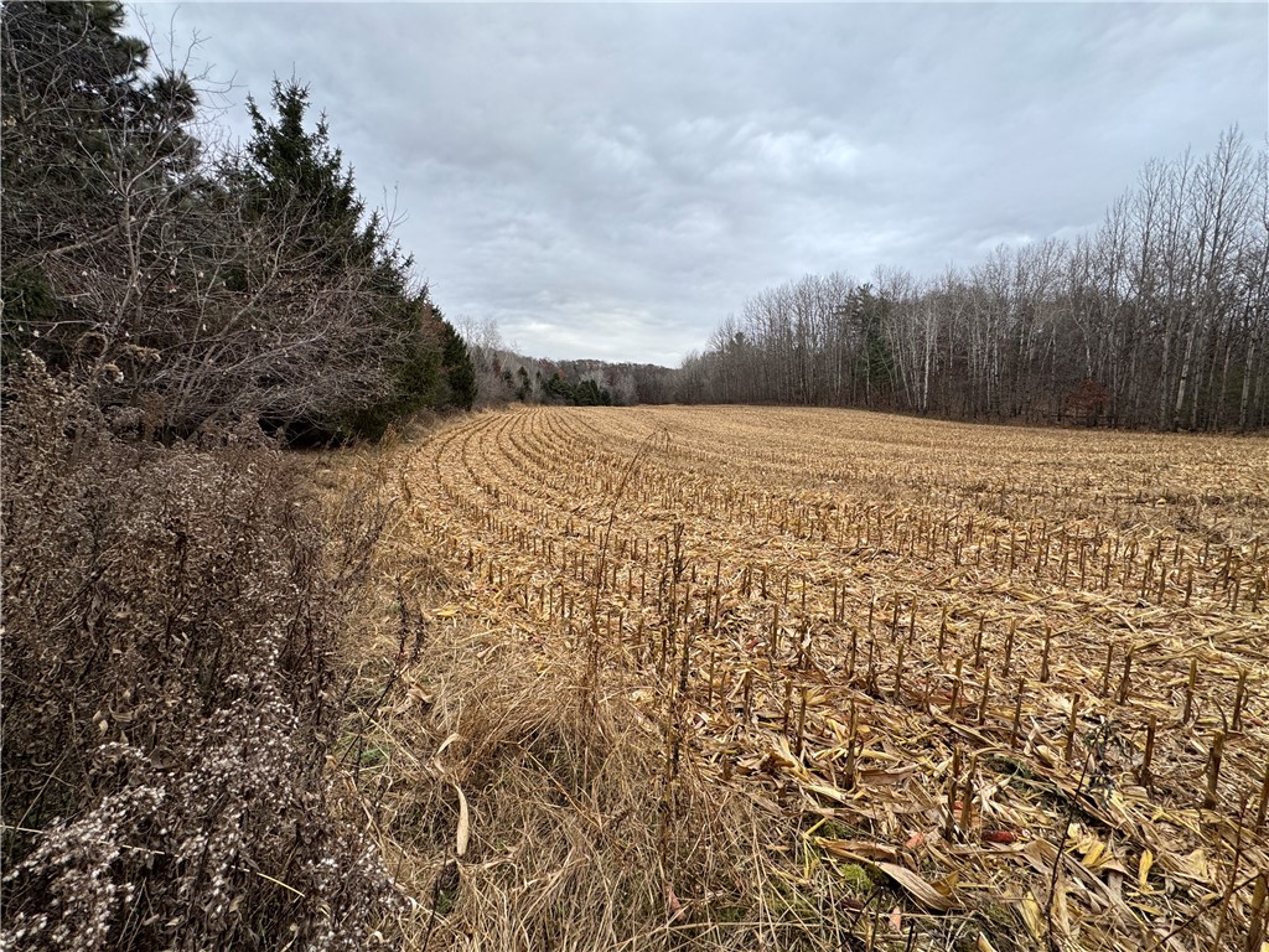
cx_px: 634
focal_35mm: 14
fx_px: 513
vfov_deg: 85.7
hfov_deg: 102.1
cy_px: 476
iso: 40
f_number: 2.2
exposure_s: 1/548
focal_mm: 2.22
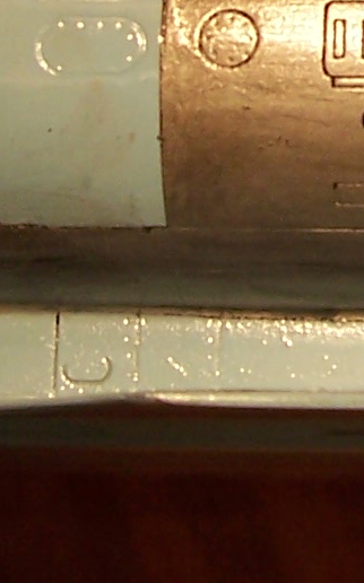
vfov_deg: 12.5
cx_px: 702
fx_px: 2558
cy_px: -221
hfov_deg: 7.8
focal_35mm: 161
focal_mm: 5.6
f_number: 2.7
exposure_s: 1/125
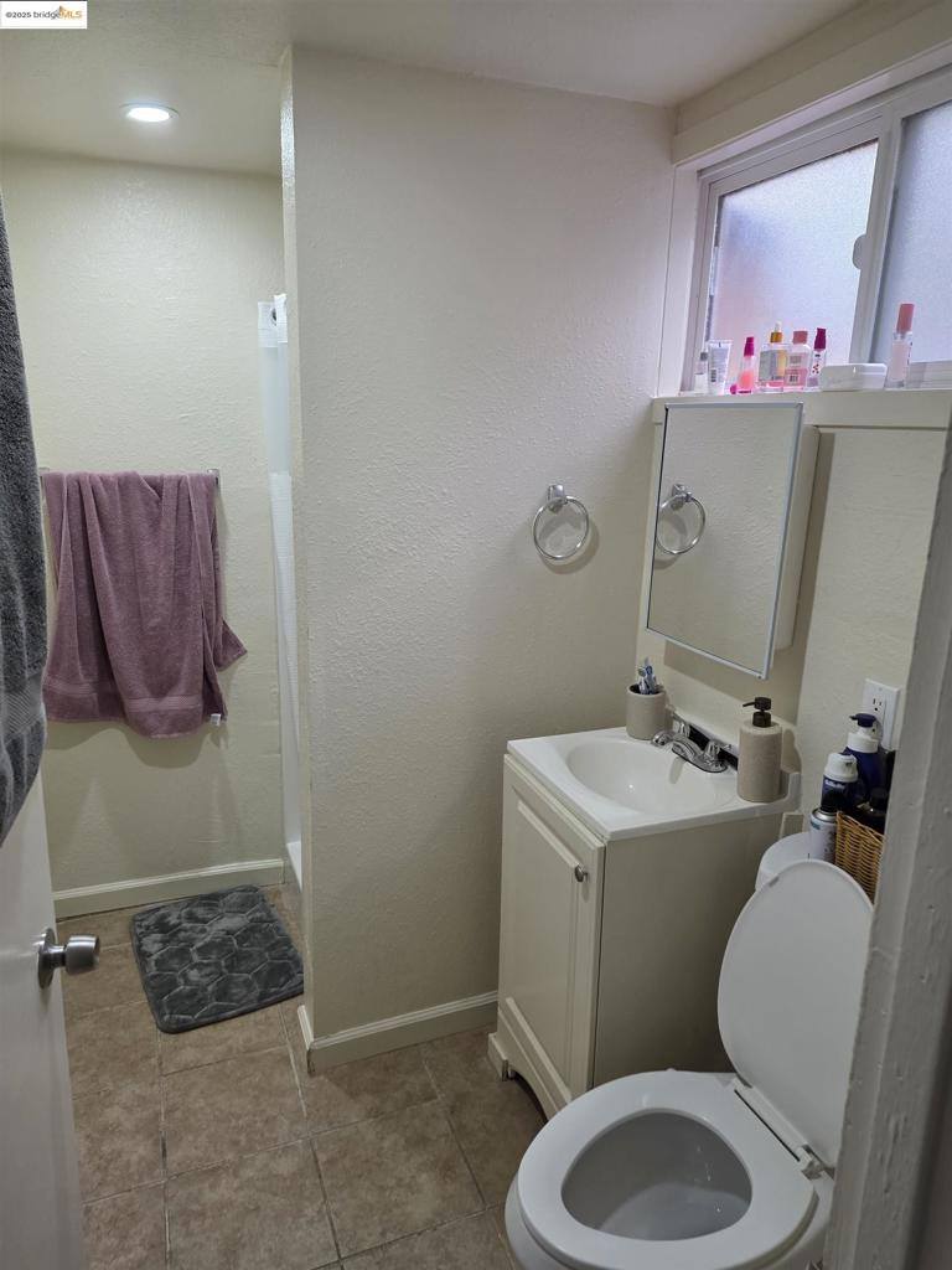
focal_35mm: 23
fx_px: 843
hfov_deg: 58.9
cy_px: 635
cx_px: 476
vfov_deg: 73.9
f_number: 1.7
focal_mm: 6.3
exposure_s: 1/120
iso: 160
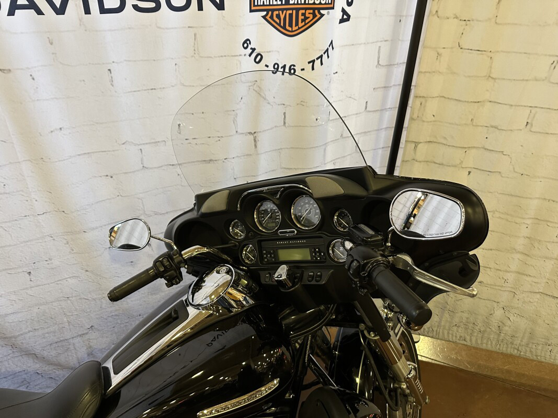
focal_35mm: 24
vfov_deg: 56.8
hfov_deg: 71.6
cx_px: 279
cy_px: 209
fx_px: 387
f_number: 1.78
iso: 320
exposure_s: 1/60
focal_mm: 6.86
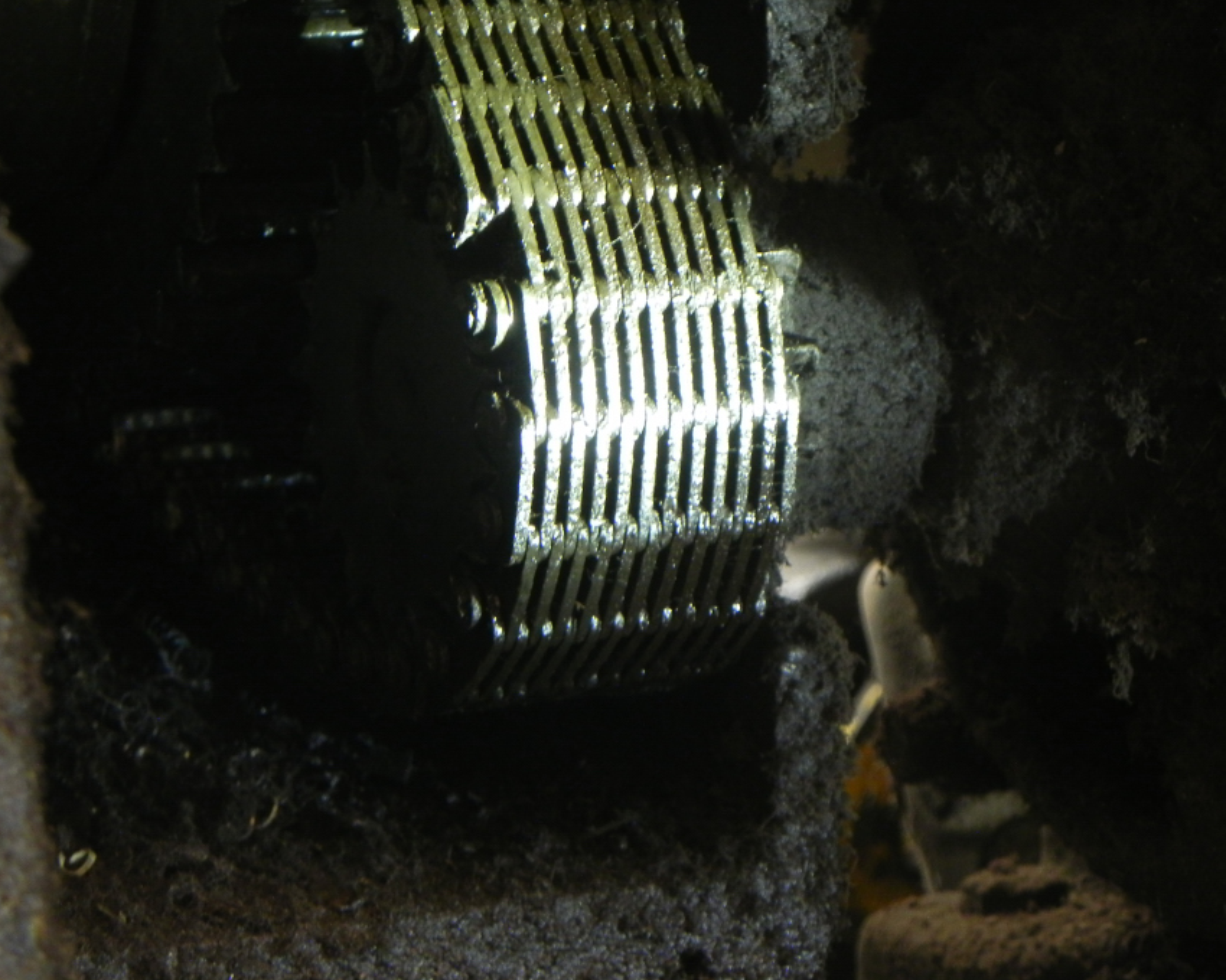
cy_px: 491
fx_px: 3991
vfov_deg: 14.0
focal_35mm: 110
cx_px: 604
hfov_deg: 17.5
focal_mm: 18.8
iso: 400
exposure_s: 1/8.1
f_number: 4
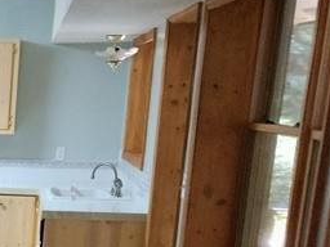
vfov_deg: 15.5
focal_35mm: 92
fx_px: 877
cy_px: 291
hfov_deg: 17.9
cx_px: -229
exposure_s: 1/40
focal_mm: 5.4
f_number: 1.8
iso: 320
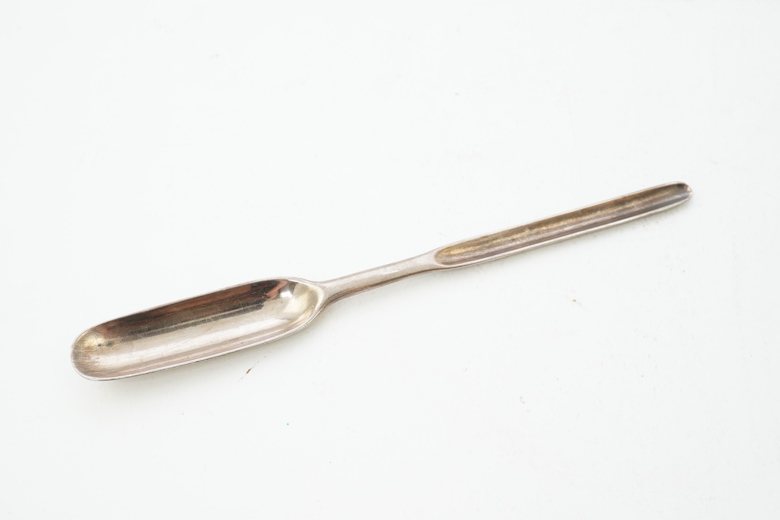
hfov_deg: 43.6
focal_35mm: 45
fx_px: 975
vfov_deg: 29.9
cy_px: 260
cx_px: 390
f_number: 13
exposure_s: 1/50
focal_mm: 30
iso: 640
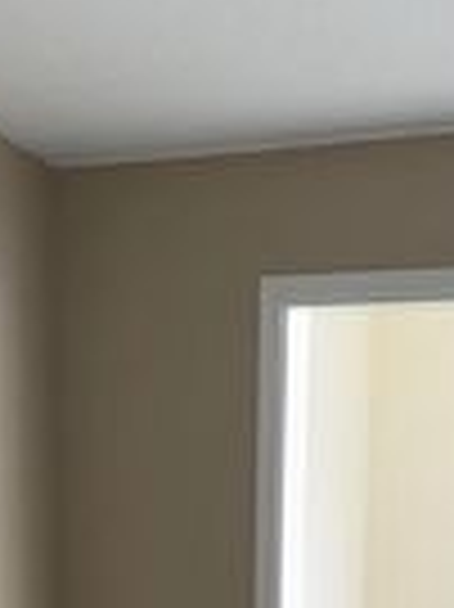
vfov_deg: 14.5
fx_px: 2084
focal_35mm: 119
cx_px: 270
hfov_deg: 12.4
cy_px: 1106
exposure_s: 1/22
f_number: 1.78
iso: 80
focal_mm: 6.76
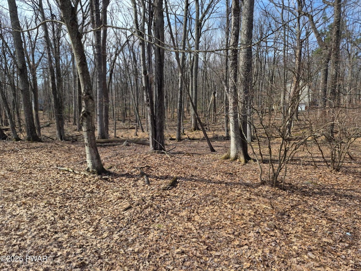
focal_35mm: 23
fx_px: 240
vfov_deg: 58.9
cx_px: 180
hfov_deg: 73.9
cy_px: 136
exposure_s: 1/2344
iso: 80
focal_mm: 5.4
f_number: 1.8
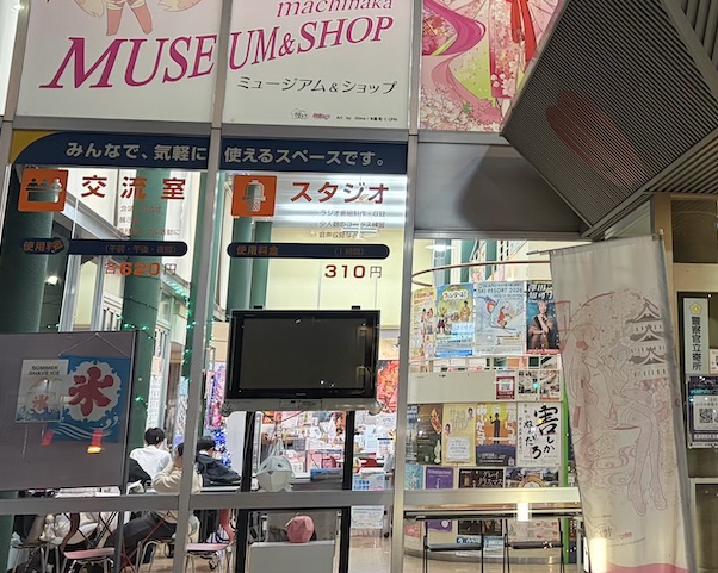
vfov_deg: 27.2
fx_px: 1147
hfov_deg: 33.8
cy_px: 74
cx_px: 569
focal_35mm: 54
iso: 400
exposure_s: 1/33
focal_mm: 5.96
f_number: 1.6
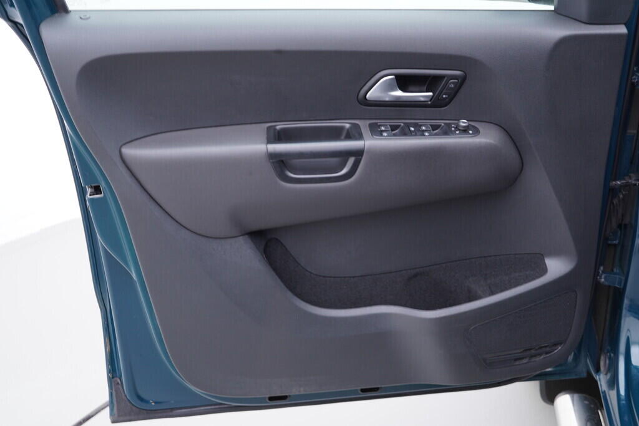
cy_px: 213
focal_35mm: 36
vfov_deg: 36.9
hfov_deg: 53.1
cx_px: 320
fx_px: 639
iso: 125
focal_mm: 24
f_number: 2.8
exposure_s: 1/40
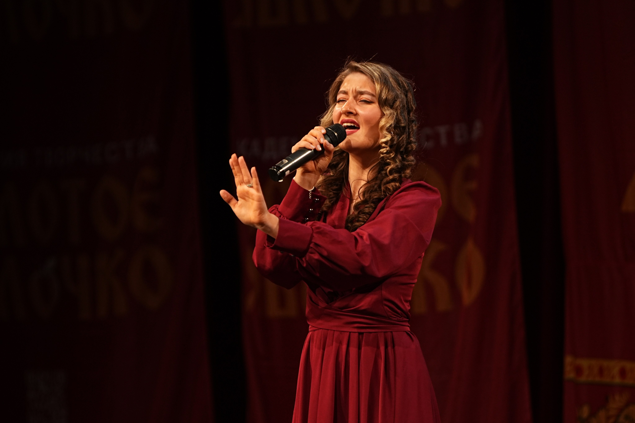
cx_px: 318
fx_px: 4498
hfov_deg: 8.1
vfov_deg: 5.4
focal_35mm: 255
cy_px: 212
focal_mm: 170
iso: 1000
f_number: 2.8
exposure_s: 1/250
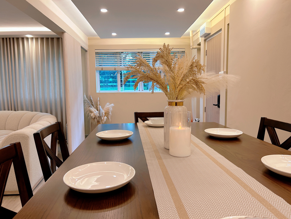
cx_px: 146
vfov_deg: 53.1
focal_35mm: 26
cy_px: 110
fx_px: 219
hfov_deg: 67.3
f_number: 1.5
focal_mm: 5.7
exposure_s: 1/100
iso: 125
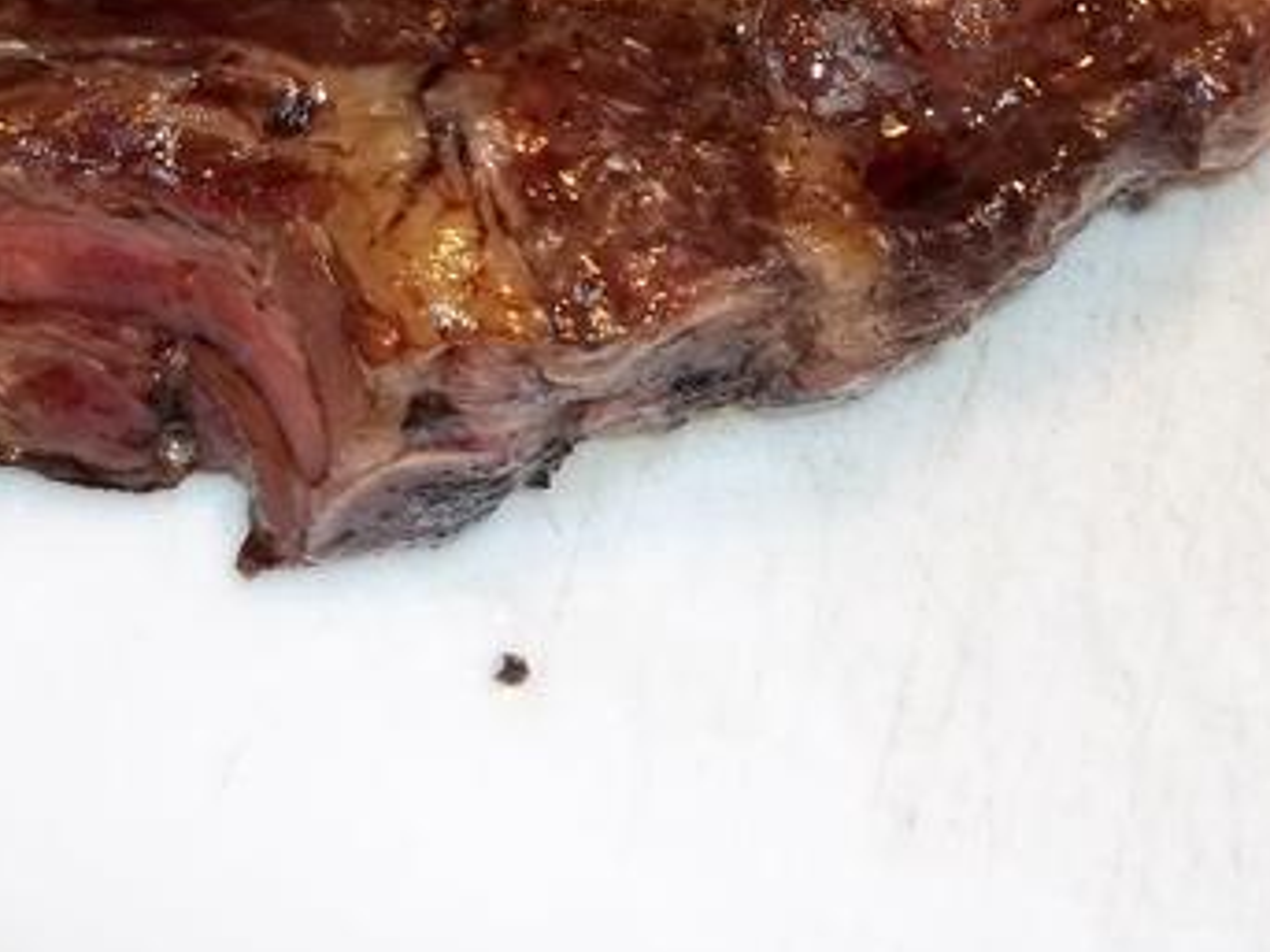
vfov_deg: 17.1
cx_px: 674
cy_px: -65
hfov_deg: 23.3
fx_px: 3081
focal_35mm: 84
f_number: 2.9
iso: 64
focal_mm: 5.7
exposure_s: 1/30
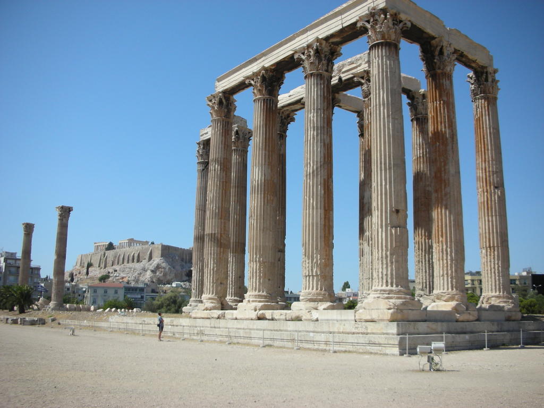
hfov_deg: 52.6
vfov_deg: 40.7
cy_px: 204
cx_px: 272
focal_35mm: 35
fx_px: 550
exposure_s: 1/116
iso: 50
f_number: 8.5
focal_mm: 5.8
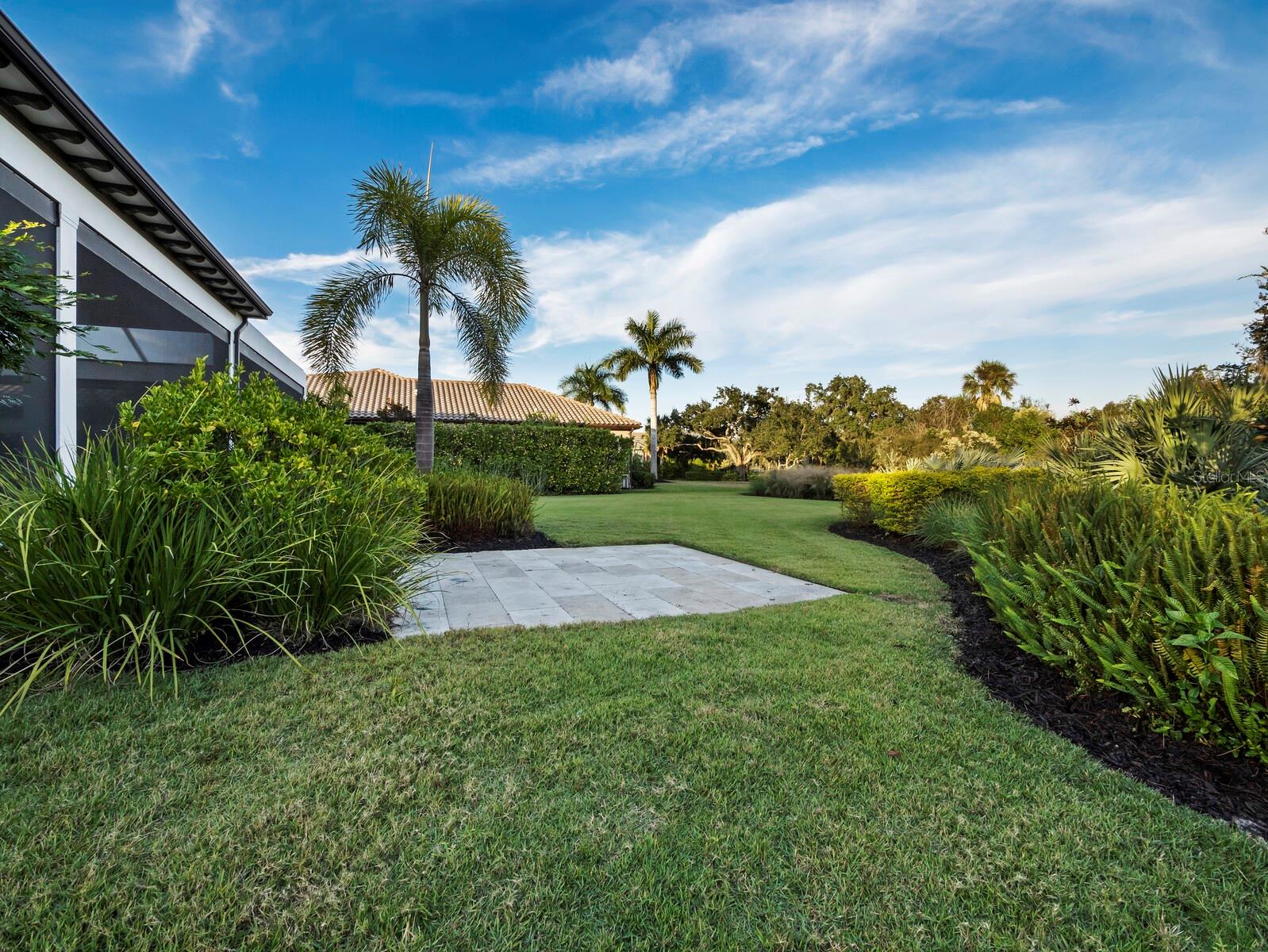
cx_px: 634
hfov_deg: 102.0
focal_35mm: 14
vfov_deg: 85.7
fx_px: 513
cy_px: 476
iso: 250
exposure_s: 1/60
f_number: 10
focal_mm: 7
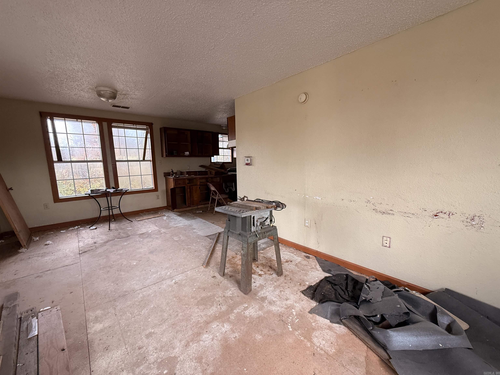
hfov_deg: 102.1
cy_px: 188
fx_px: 202
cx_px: 250
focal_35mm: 14
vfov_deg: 85.7
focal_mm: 2.22
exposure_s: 1/99
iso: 250
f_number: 2.2
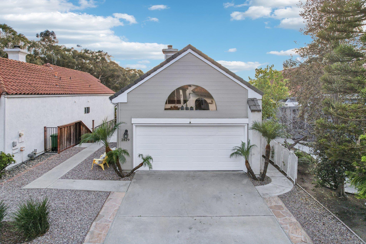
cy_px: 122
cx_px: 183
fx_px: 224
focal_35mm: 22
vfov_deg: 57.2
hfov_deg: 78.6
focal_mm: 8.4
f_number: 2.8
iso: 100
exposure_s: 1/800
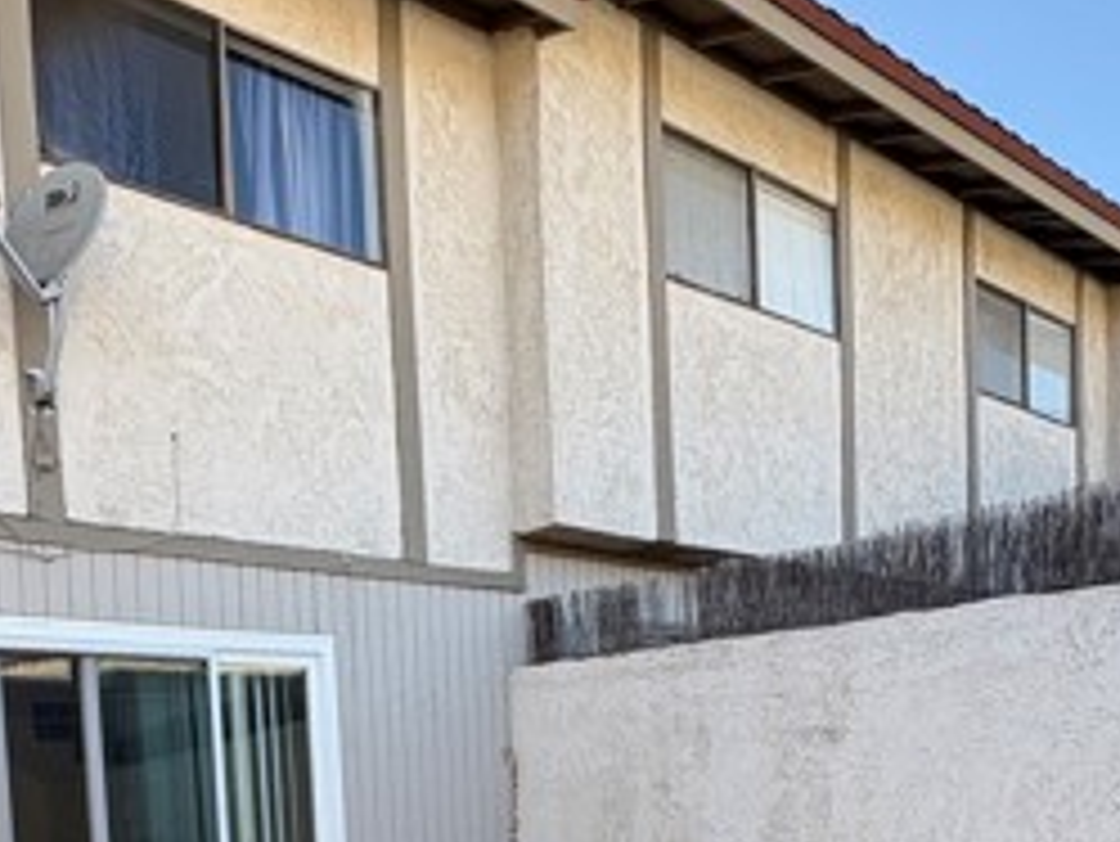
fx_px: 1165
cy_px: 892
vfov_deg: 35.0
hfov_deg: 50.2
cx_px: 351
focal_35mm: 36
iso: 40
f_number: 2.2
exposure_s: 1/233
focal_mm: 2.22
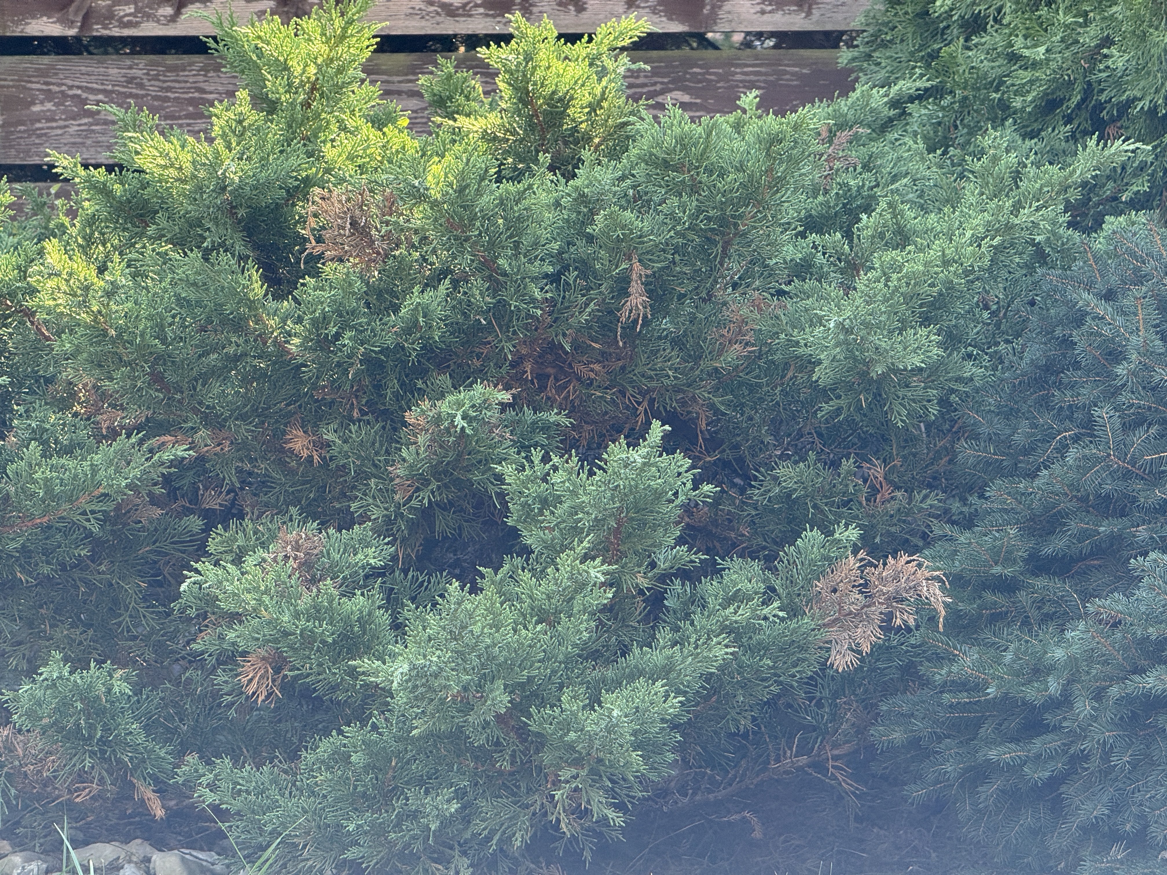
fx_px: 4046
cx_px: 584
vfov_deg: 12.3
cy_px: 438
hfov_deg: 16.4
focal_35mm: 120
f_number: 2.8
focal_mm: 15.66
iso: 50
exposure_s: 1/143
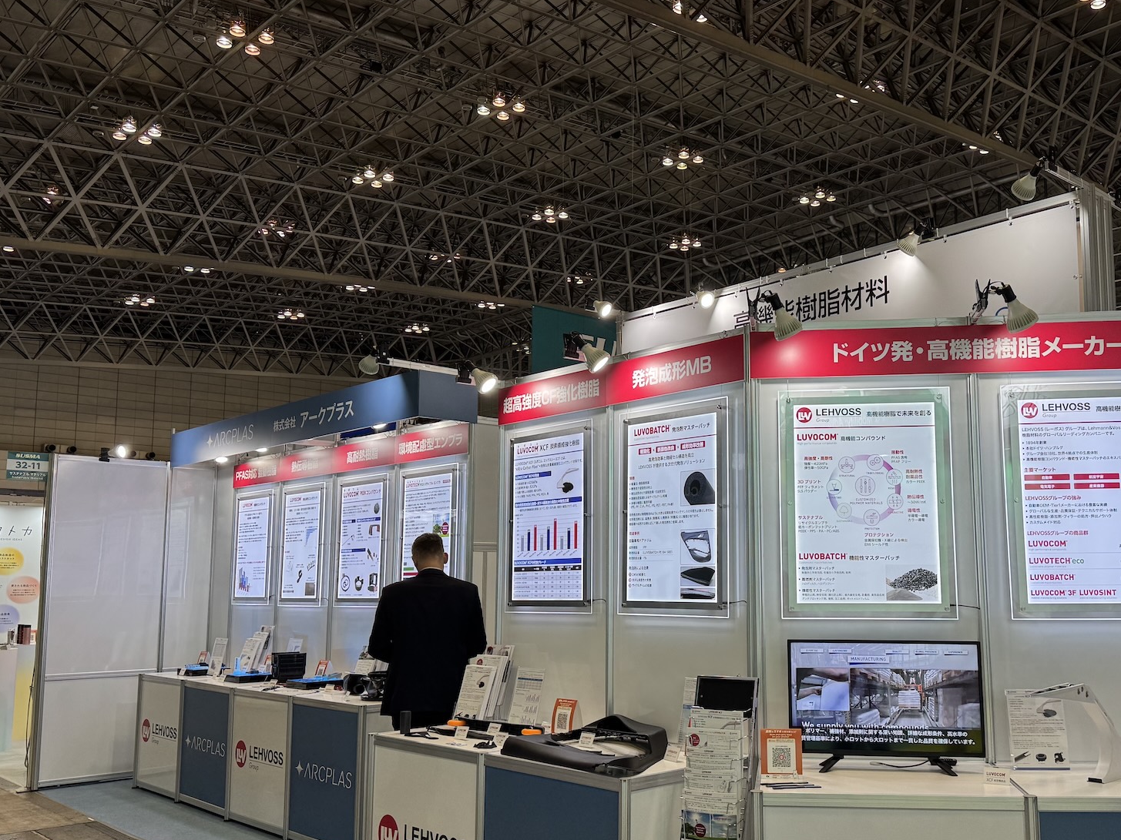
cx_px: 696
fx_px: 1069
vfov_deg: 42.9
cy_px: 450
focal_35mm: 33
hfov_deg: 54.8
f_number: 1.78
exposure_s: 1/249
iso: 64
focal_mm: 6.76
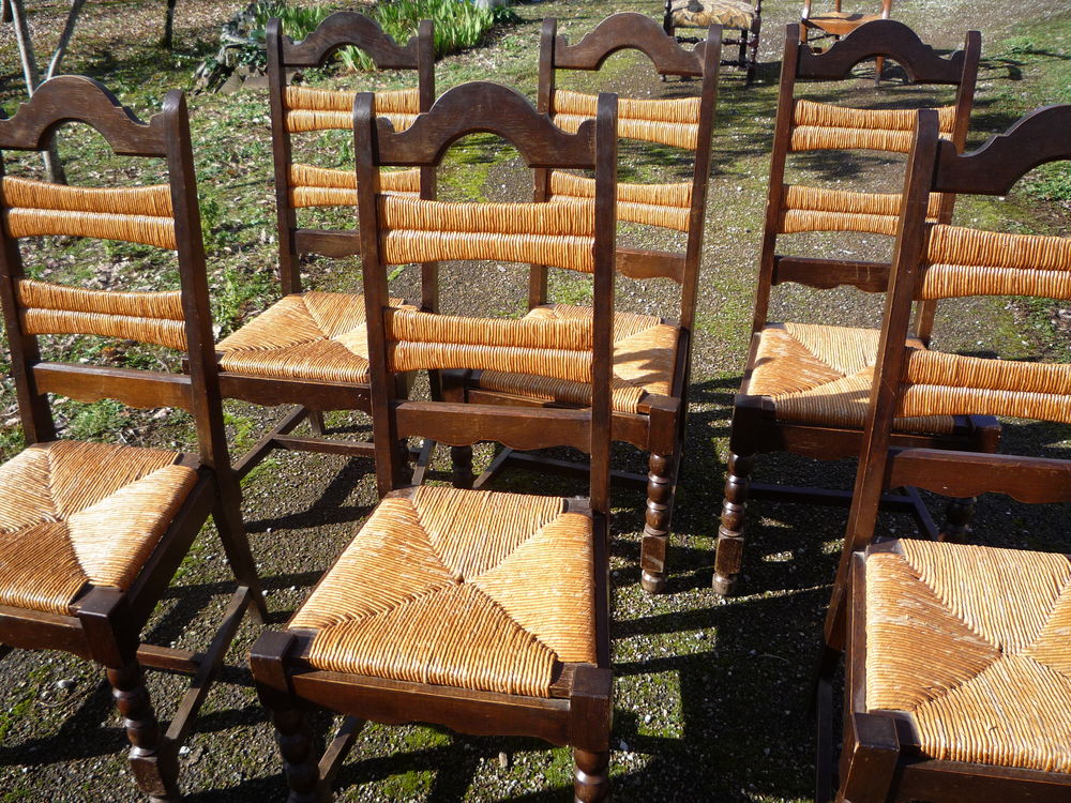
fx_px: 928
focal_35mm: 30
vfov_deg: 46.8
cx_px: 536
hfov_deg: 60.0
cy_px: 402
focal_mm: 5.2
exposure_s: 1/320
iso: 100
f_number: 4
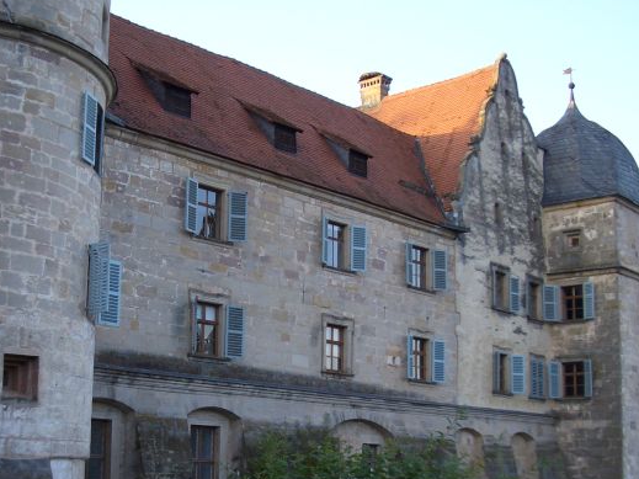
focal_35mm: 54
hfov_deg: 35.4
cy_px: 330
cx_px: 247
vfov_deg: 26.8
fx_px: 997
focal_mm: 5.8
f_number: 2.6
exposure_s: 1/80
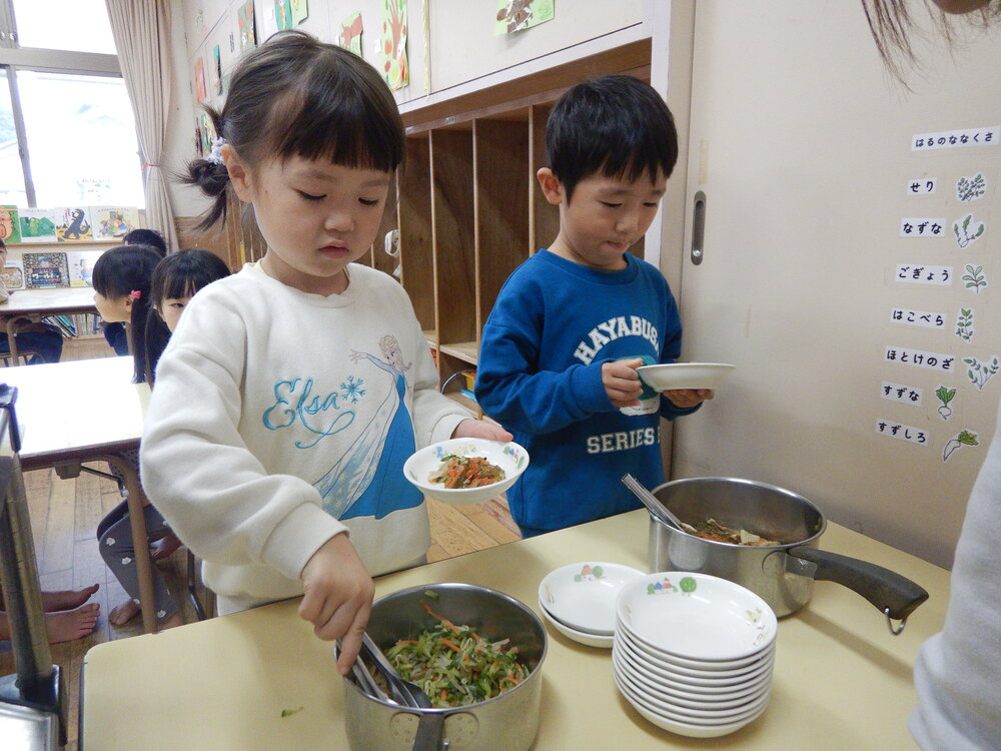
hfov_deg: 71.6
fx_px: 694
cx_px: 500
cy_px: 376
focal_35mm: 24
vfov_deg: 56.8
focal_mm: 4.3
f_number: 2.8
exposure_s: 1/30
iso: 160
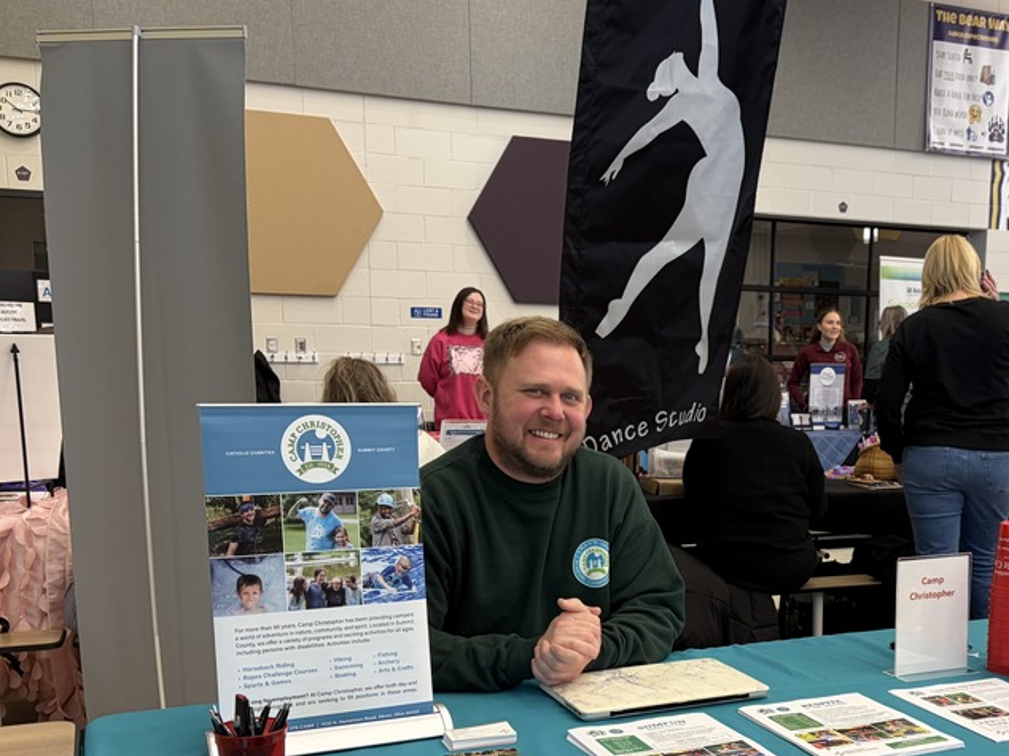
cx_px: 743
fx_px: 1224
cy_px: 562
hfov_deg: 43.5
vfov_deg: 33.7
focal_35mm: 42
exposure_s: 1/60
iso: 64
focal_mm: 5.96
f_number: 1.6
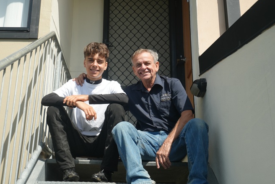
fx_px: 367
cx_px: 118
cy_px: 105
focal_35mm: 48
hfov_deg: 41.0
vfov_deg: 28.1
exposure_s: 1/160
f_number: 4
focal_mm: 35
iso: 160
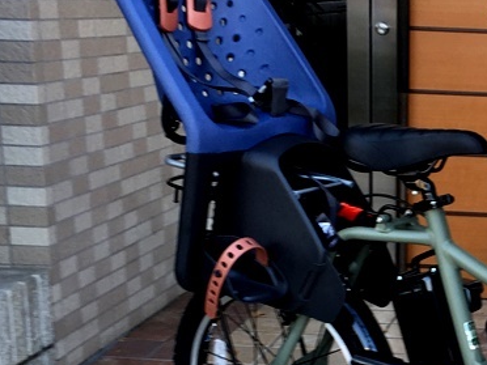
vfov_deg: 18.7
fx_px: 1097
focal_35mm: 78
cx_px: 542
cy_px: 307
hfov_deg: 23.4
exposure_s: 1/60
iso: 32
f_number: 2.2
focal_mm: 4.15
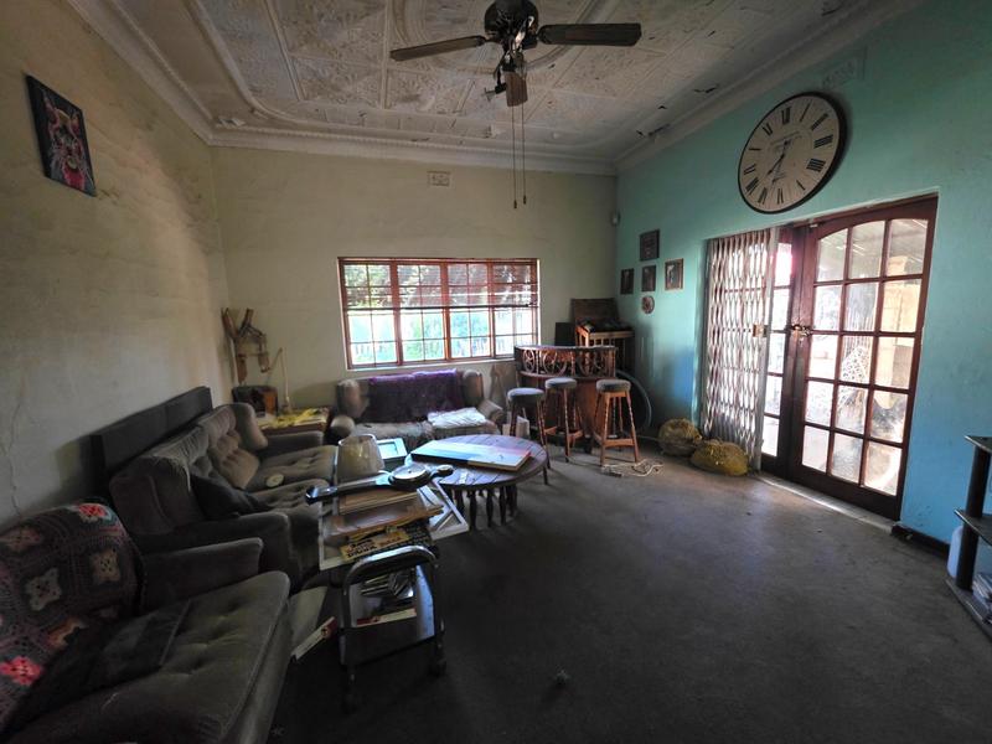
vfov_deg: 89.9
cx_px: 496
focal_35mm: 13
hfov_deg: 106.2
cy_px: 372
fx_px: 373
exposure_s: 1/50.3
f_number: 1.9
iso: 800
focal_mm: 2.2
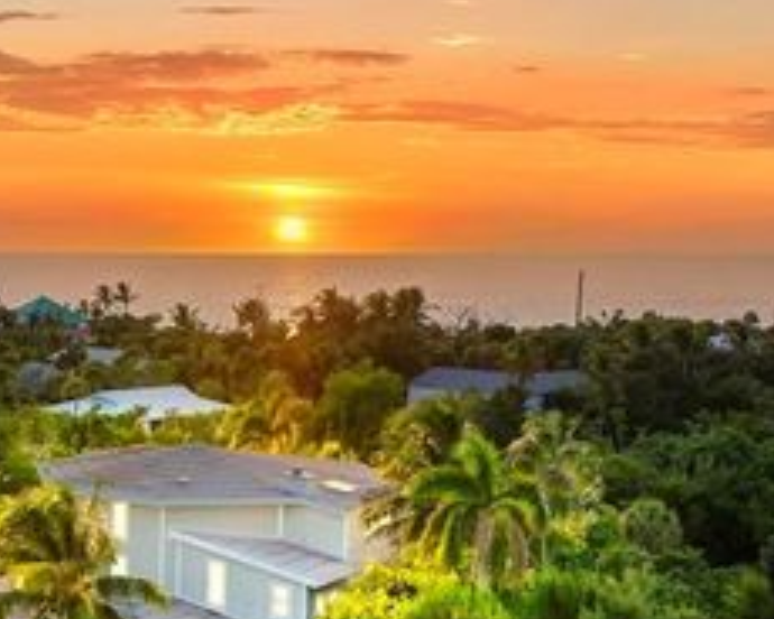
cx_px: 71
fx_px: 1306
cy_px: 530
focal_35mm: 57
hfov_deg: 31.4
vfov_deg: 26.0
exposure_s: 1/160
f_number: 4.5
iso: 100
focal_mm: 10.26
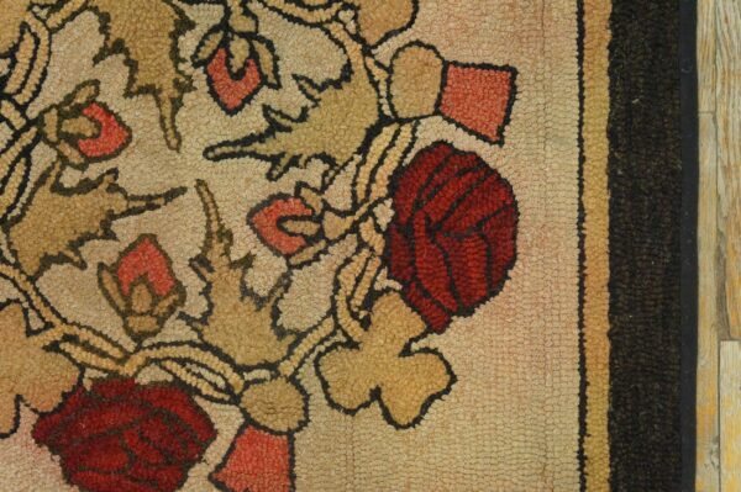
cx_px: 370
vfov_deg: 38.3
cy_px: 246
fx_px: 710
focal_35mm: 34
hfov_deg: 55.1
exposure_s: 1/160
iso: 3200
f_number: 4
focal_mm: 23
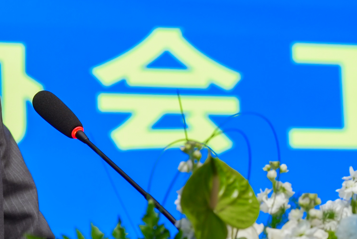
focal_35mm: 306
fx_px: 3037
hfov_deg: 6.7
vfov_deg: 4.5
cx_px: 42
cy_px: 130
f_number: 3.5
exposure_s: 1/200
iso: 800
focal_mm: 108
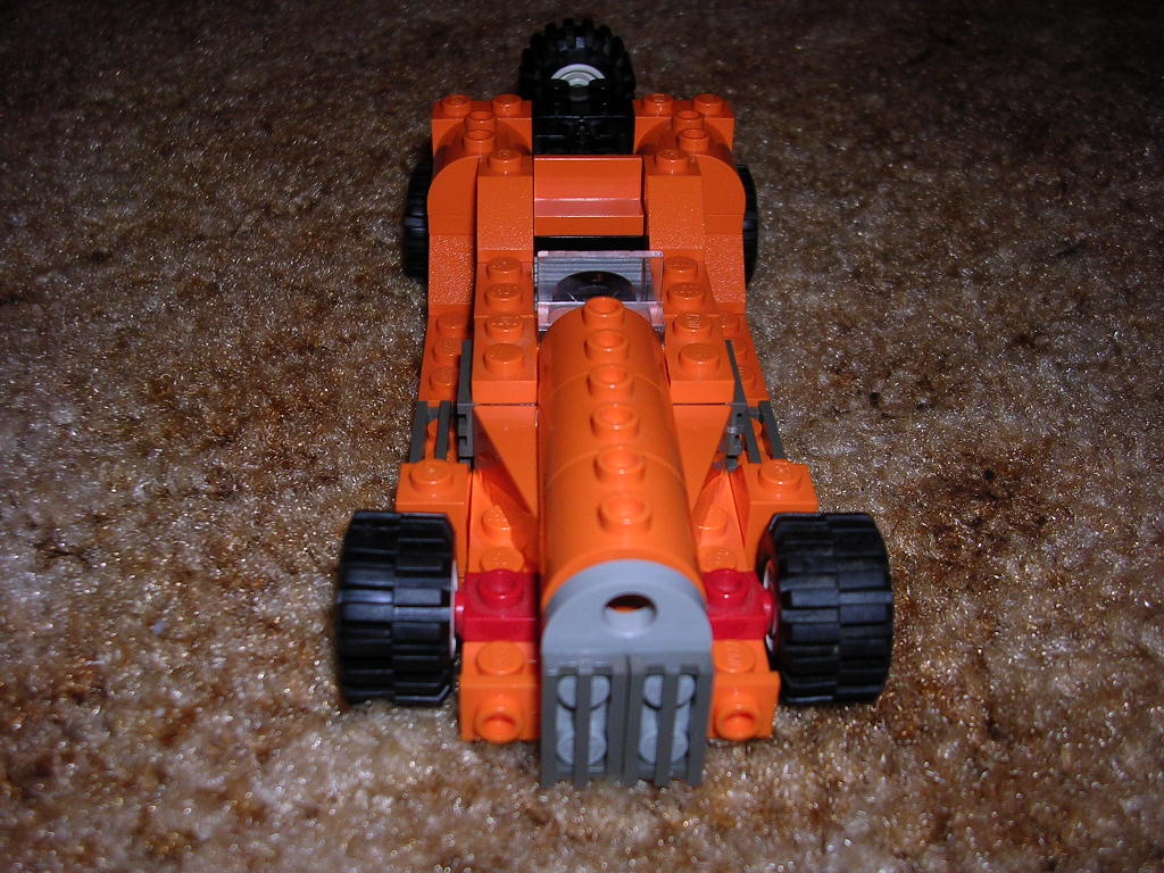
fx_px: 1278
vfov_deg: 37.7
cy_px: 436
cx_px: 582
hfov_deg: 49.0
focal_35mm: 38
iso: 50
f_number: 2.8
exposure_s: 1/60.1
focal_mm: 5.8
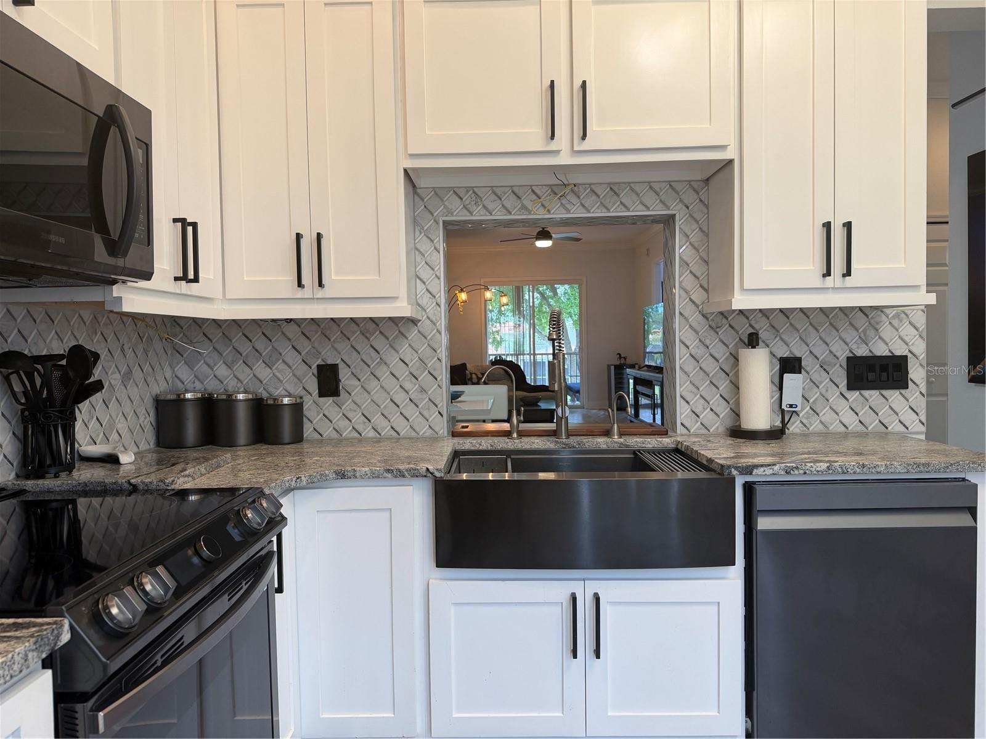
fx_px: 684
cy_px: 370
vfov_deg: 56.8
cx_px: 493
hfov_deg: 71.6
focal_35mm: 24
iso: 125
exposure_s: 1/120
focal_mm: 6.76
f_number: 1.78
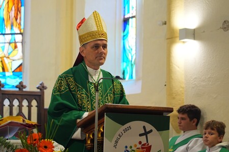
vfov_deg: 13.0
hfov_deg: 19.5
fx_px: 668
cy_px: 76
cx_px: 114
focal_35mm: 105
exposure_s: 1/125
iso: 1000
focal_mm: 105
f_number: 4
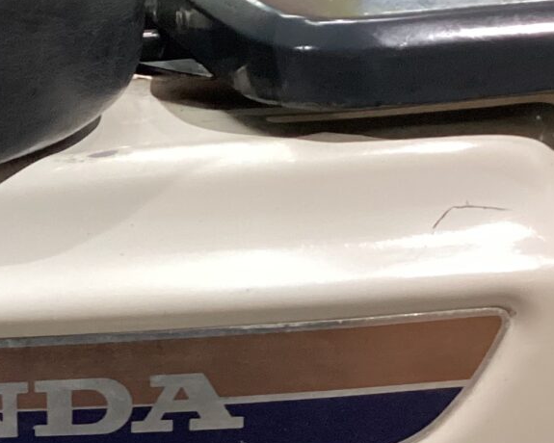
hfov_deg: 17.4
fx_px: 1656
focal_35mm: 101
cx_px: -243
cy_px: 148
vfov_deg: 15.2
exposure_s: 1/60
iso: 250
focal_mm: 3.3
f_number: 2.4
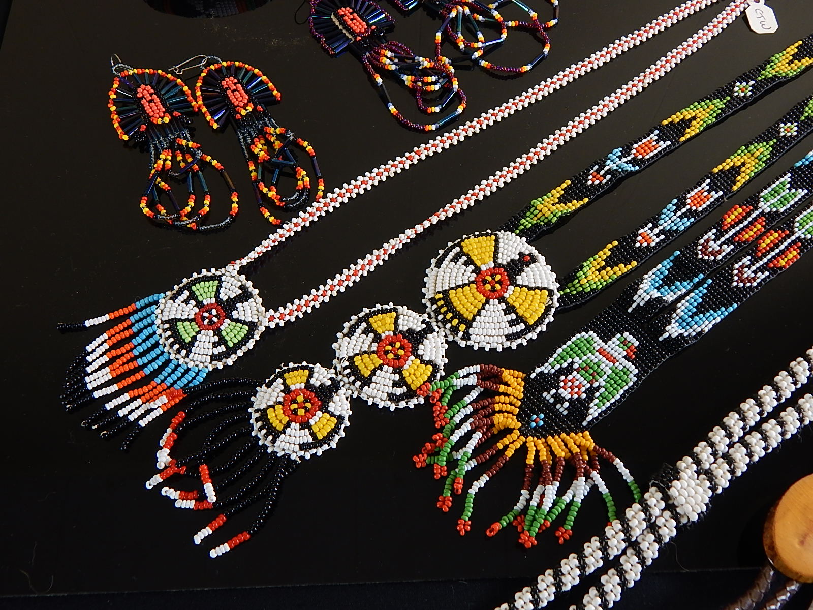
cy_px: 305
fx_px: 799
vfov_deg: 41.8
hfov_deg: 54.0
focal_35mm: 34
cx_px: 406
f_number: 3.3
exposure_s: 1/30
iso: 125
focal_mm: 6.1
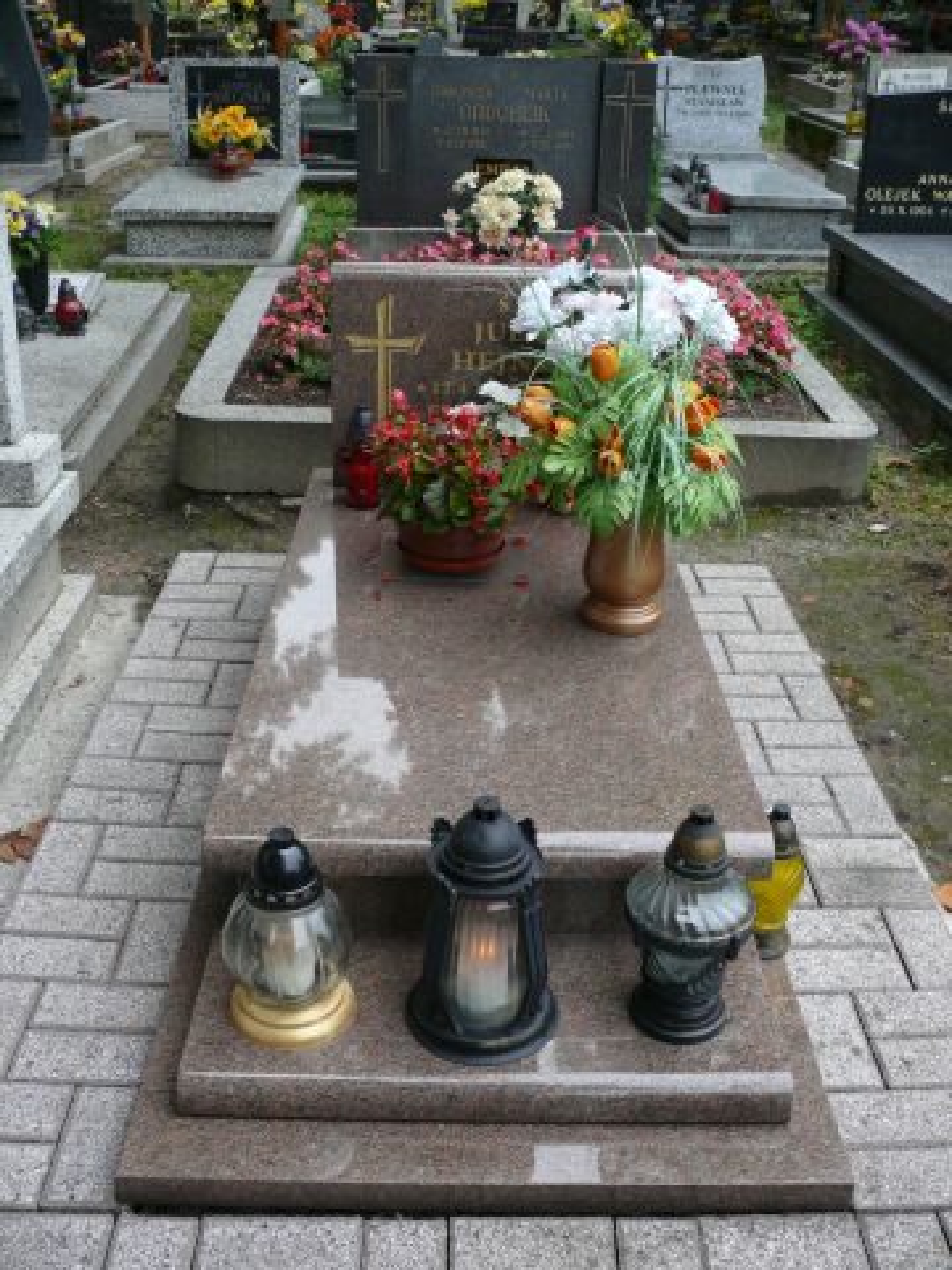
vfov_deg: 52.6
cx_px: 476
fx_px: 1283
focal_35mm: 35
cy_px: 635
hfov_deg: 40.7
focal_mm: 7.4
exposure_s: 1/125
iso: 100
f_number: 3.6
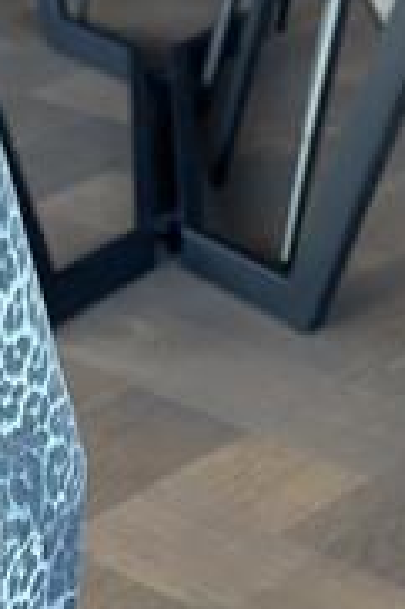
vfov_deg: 14.8
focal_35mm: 139
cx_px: -201
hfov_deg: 9.6
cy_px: 331
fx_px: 2350
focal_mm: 6.86
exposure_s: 1/60
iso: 200
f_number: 1.78
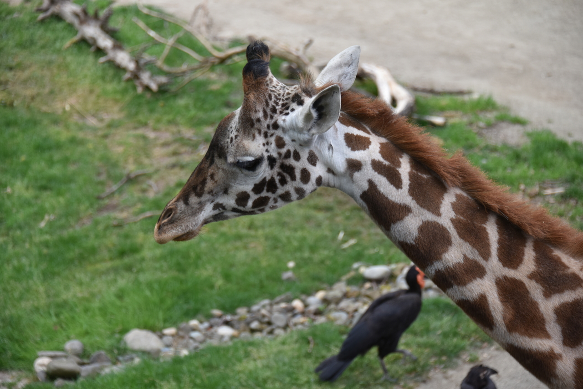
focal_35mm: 135
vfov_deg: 10.2
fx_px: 2187
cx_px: 292
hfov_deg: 15.2
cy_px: 194
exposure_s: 1/320
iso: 400
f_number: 5.6
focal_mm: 135
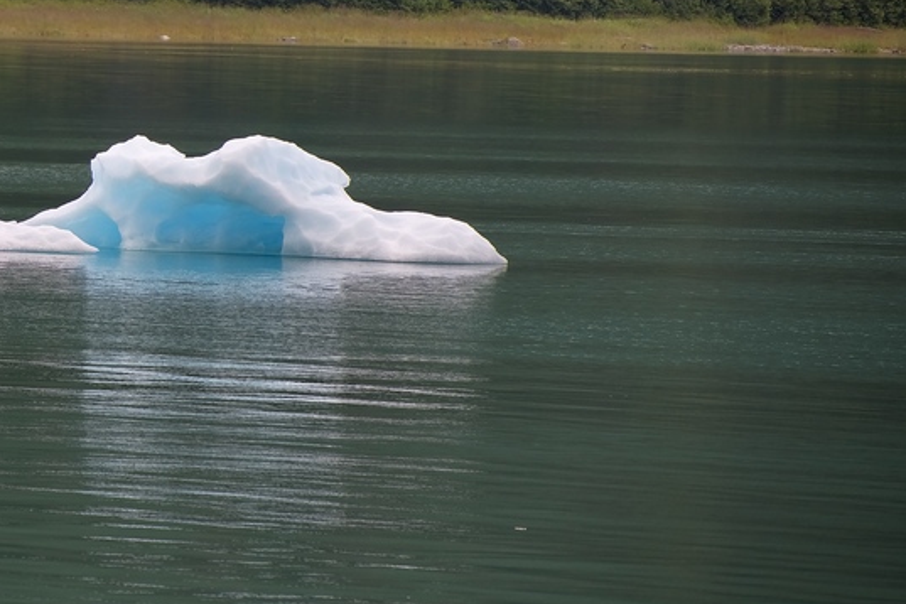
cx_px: -61
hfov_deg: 3.8
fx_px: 13790
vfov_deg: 2.5
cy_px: 209
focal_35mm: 548
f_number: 5.3
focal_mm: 230
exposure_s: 1/500
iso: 160
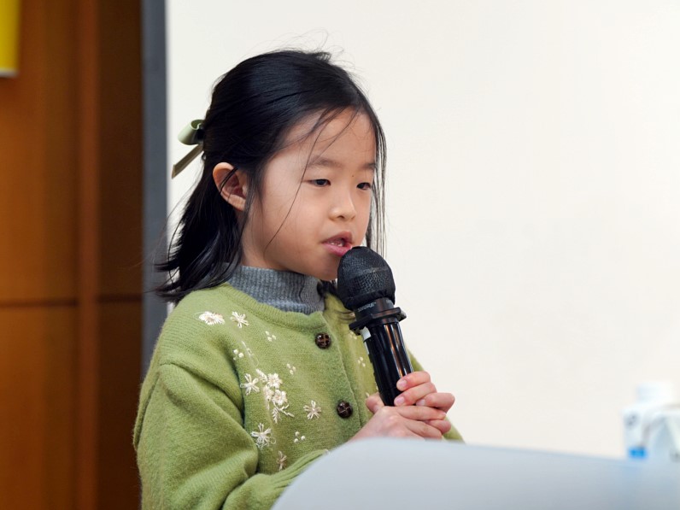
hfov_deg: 15.8
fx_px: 2456
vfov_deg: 11.9
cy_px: 255
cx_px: 371
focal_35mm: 125
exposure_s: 1/160
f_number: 4
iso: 640
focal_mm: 115
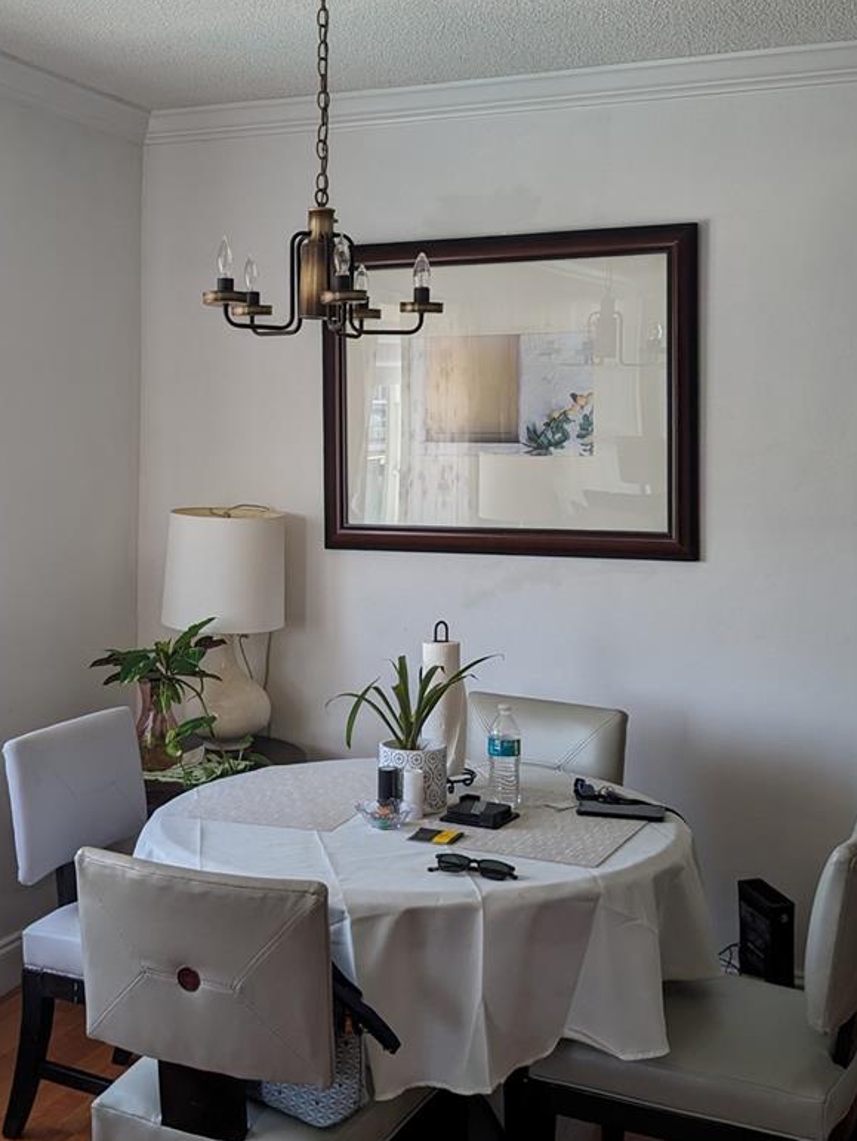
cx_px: 391
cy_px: 432
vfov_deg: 44.4
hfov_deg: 34.4
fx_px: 1385
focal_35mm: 42
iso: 59
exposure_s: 1/152
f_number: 1.73
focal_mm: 4.38
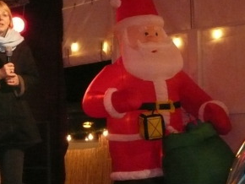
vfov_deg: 11.9
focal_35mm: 124
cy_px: 55
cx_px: -18
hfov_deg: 15.5
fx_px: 878
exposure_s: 1/30
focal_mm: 7.3
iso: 640
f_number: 4.1
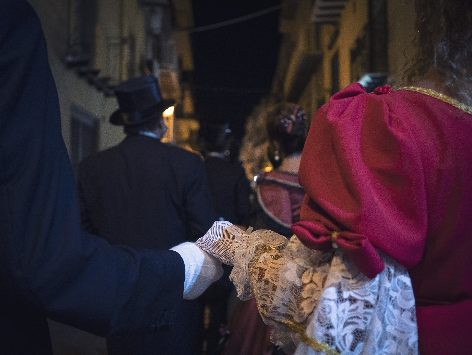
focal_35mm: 34
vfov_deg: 41.8
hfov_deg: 53.9
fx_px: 464
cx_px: 236
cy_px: 178
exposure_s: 1/80
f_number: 1.8
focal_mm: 17
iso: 1600
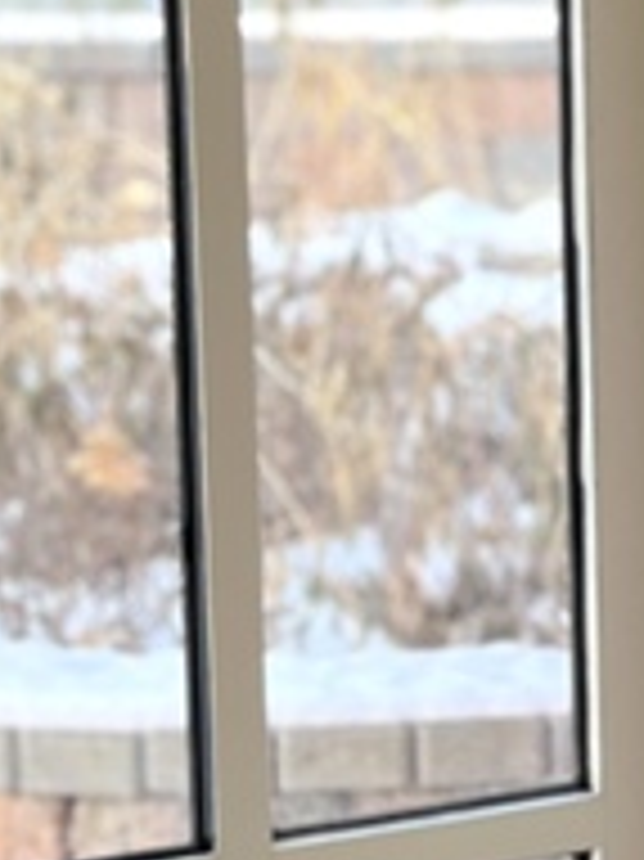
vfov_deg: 14.5
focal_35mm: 136
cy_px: 414
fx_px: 3377
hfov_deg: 10.3
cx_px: 1103
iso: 80
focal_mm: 5.1
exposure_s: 1/121
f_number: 1.6
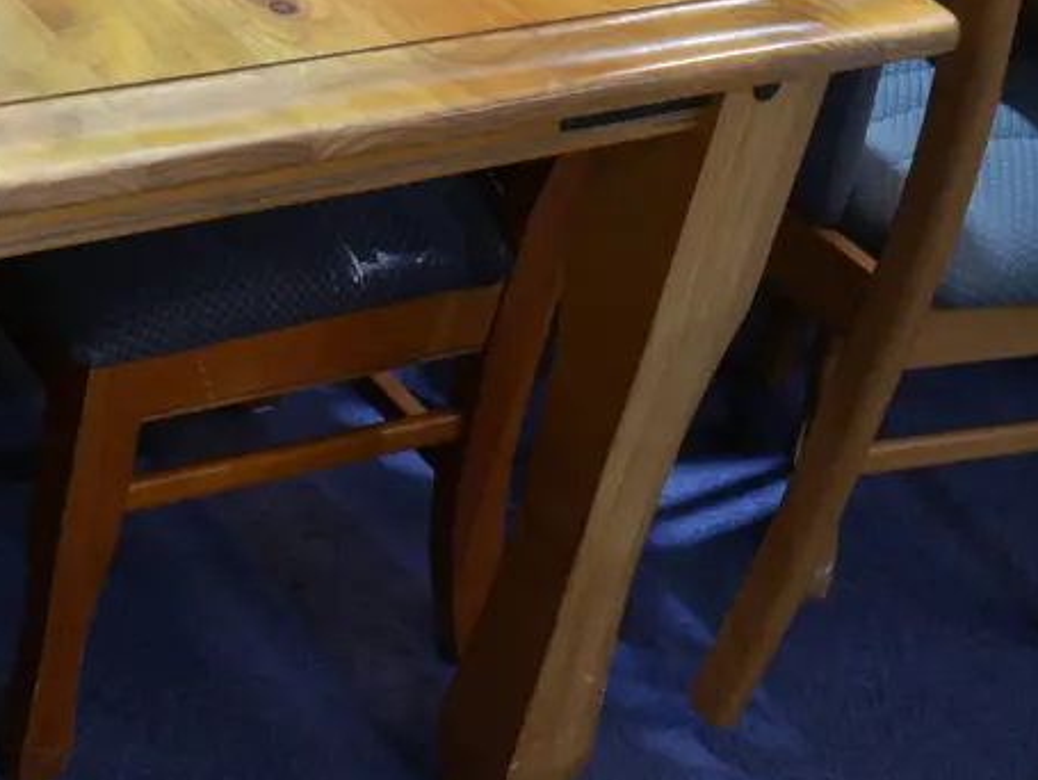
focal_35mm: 63
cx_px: -50
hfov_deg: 28.4
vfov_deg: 23.0
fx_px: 1891
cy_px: 179
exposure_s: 1/60
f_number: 3.5
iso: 500
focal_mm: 14
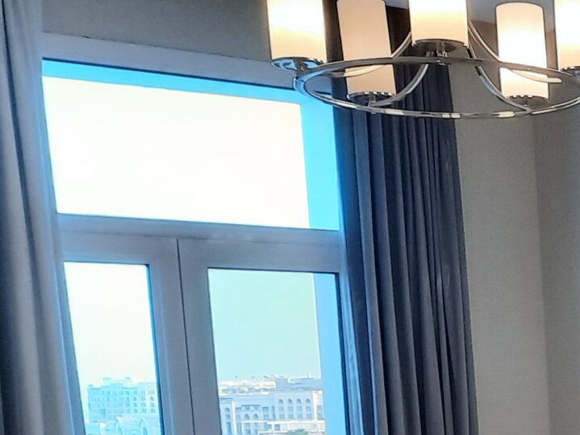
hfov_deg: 19.1
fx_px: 1491
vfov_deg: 15.5
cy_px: 611
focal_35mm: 89
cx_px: 891
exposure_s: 1/50
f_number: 2
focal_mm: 4.6
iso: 160
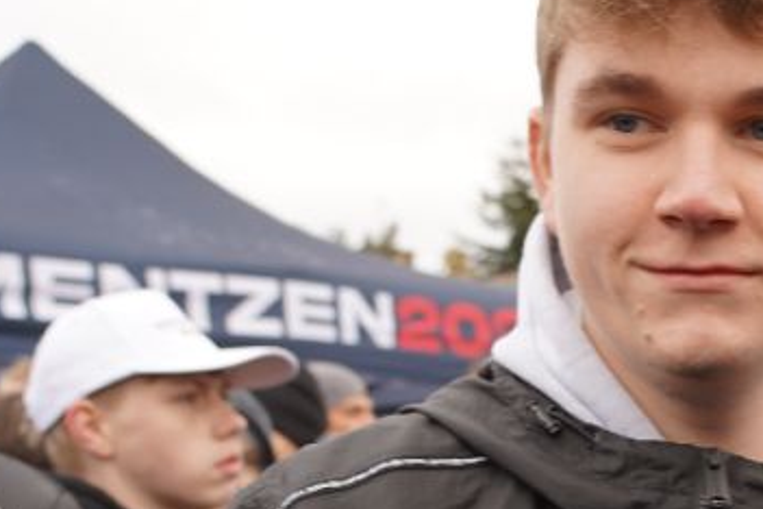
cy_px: 665
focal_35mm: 89
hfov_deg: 20.6
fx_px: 1886
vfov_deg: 14.7
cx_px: 1035
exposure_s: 1/100
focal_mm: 24
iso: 100
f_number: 4
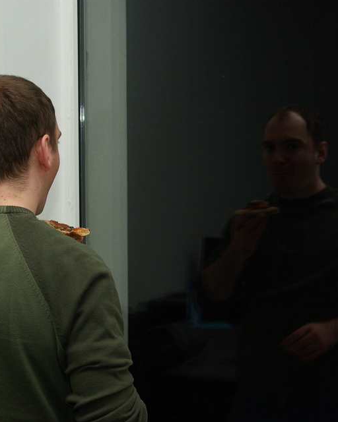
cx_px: 100
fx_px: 1147
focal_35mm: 92
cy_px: 210
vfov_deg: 20.9
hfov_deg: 16.7
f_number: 5.6
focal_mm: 43
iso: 250
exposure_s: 1/125
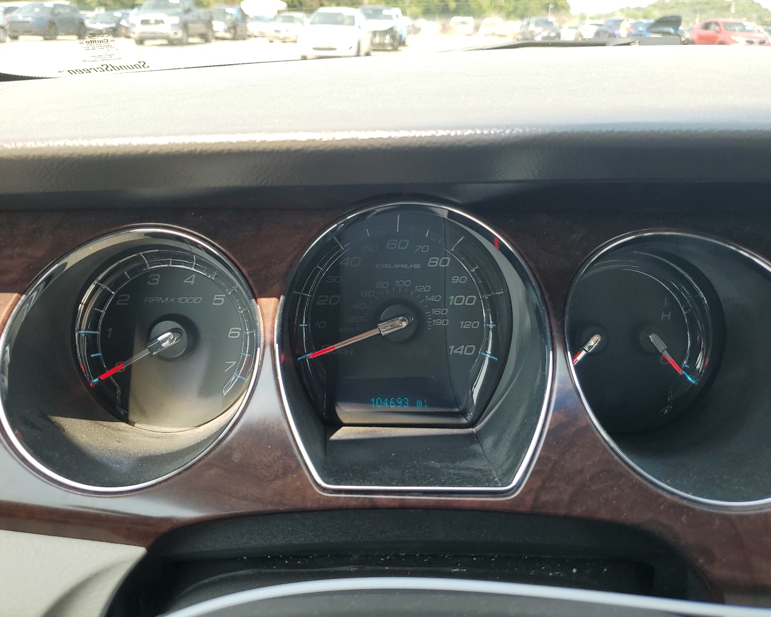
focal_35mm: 28
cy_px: 311
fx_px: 639
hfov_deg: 62.2
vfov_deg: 51.5
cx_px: 388
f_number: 1.5
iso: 50
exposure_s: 1/294
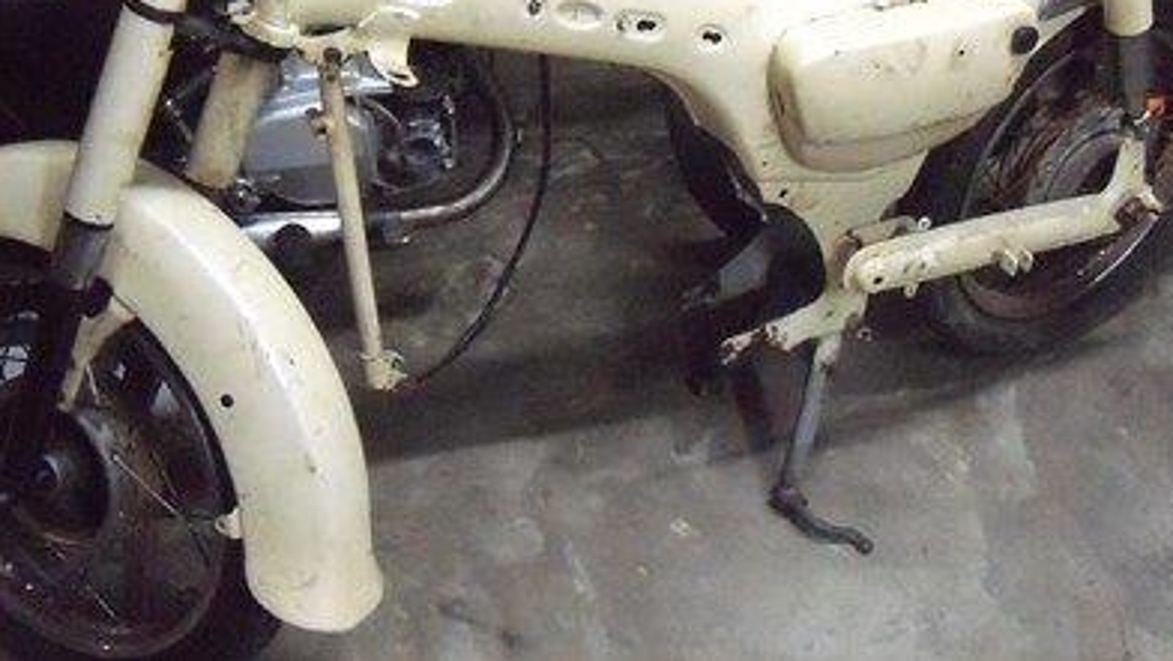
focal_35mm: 40
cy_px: 218
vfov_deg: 29.5
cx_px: 595
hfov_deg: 50.5
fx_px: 1245
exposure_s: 1/15
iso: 1600
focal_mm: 6.4
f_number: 3.6
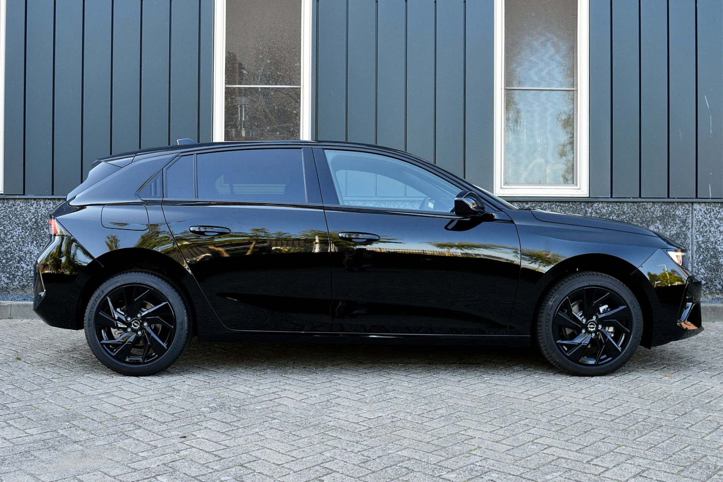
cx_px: 362
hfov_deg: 51.3
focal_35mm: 38
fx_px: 753
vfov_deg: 35.5
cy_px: 241
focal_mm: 25
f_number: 8
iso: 400
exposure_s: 1/60
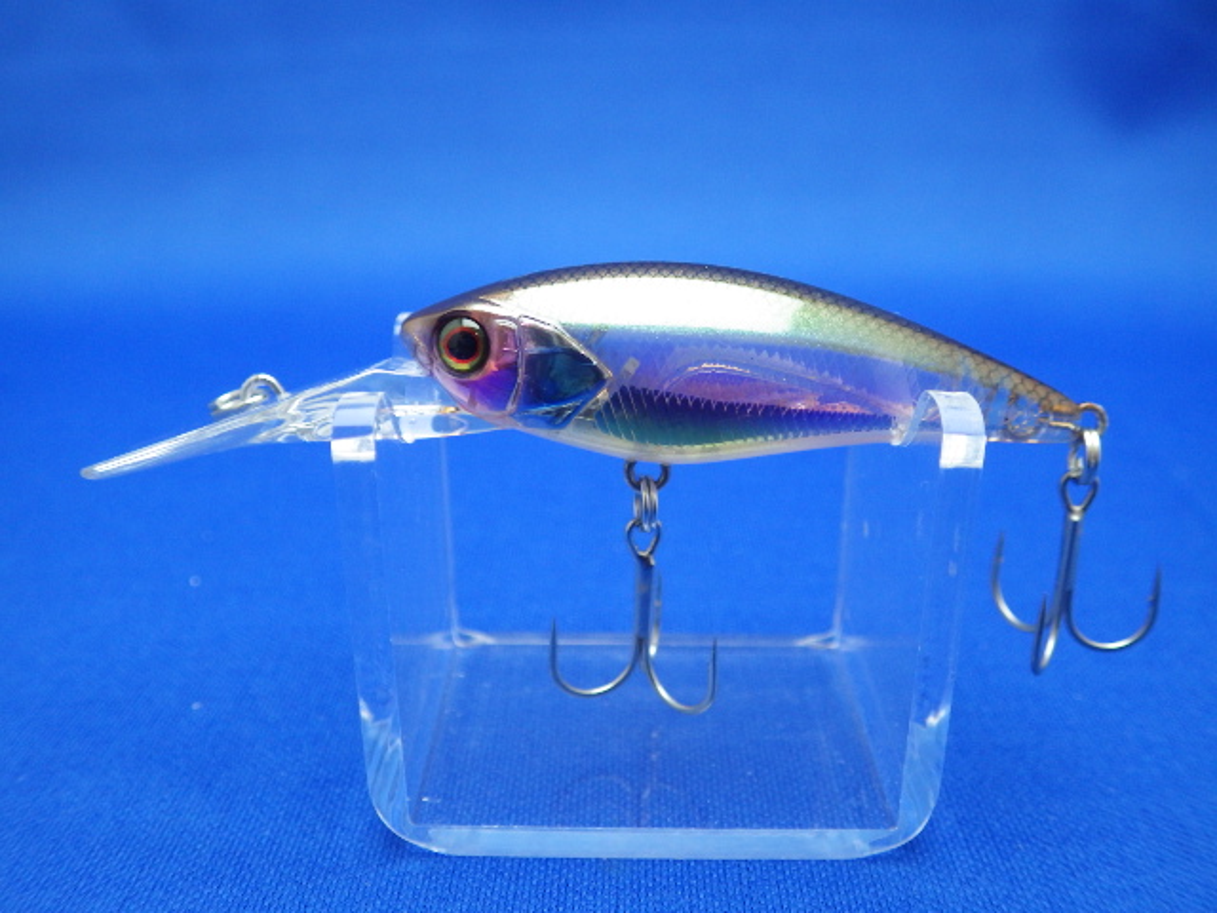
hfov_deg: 58.4
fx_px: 1090
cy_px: 456
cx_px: 608
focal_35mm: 31
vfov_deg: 45.4
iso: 320
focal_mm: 5.5
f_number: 2.3
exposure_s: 1/45
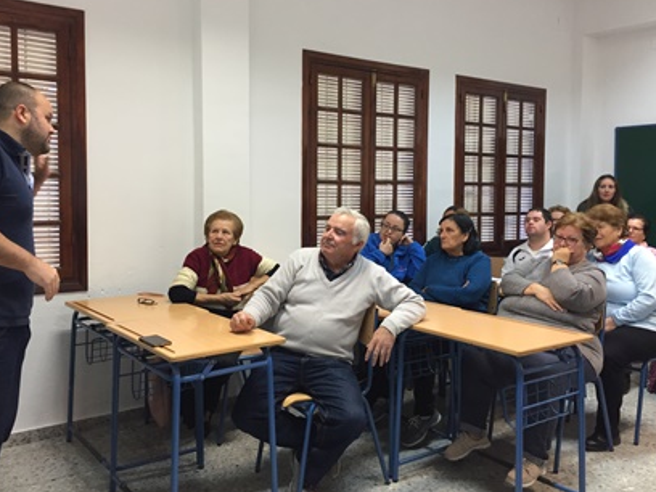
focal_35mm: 32
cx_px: 299
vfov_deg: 44.1
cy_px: 222
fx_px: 606
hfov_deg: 56.7
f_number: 2.2
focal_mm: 4.15
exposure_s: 1/33
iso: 125
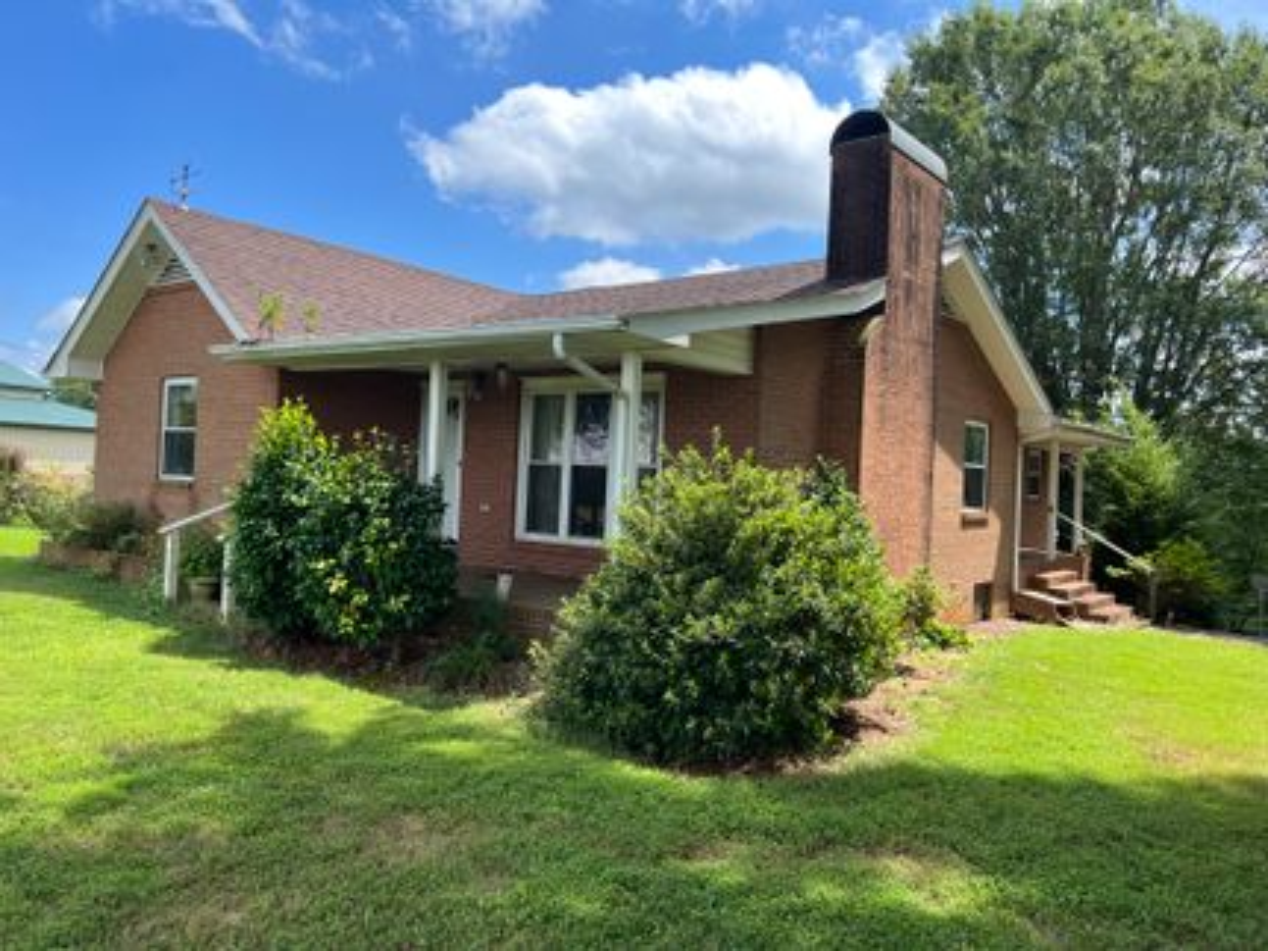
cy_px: 476
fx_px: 952
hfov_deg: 67.3
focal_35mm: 26
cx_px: 634
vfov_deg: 53.0
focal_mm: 5.7
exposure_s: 1/1295
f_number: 1.5
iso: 50
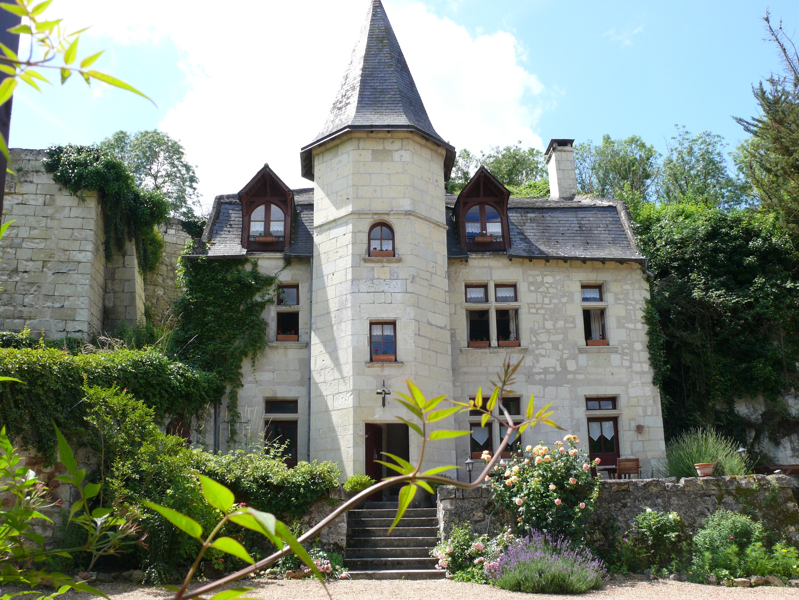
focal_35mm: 35
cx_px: 400
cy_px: 300
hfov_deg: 52.6
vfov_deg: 40.7
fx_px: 808
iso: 100
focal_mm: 7.4
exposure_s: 1/200
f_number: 5.6
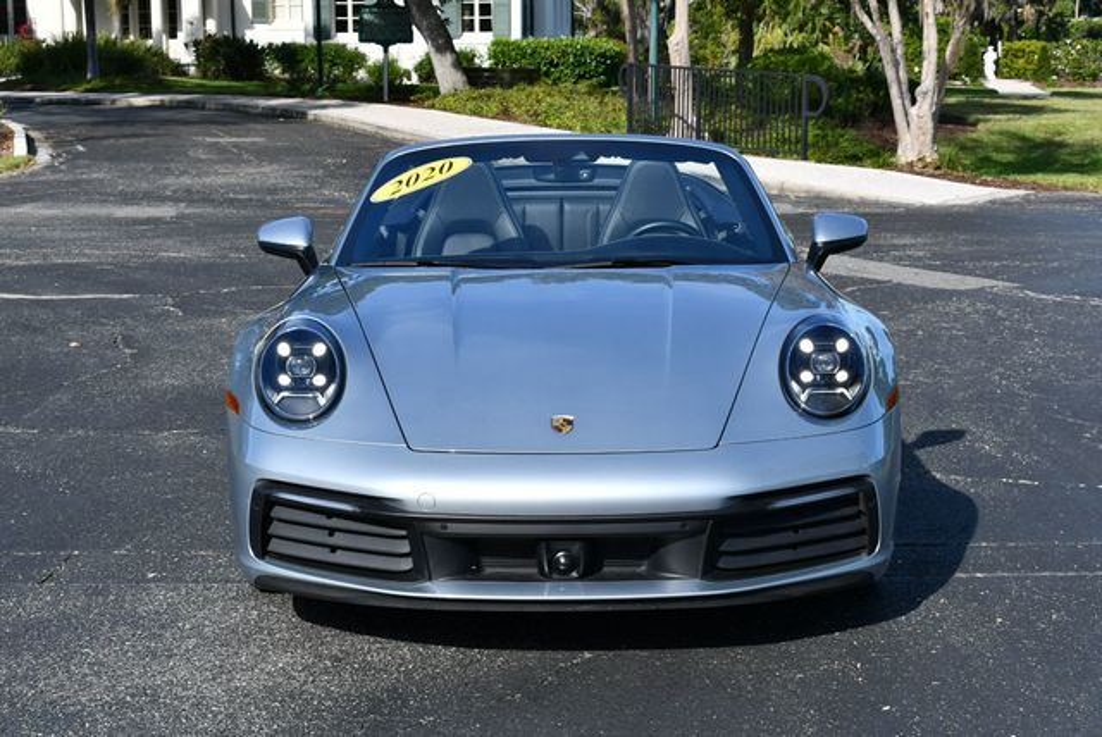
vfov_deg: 20.1
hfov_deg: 29.6
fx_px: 2083
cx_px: 551
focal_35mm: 68
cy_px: 368
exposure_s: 1/250
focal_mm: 34
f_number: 8
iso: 110
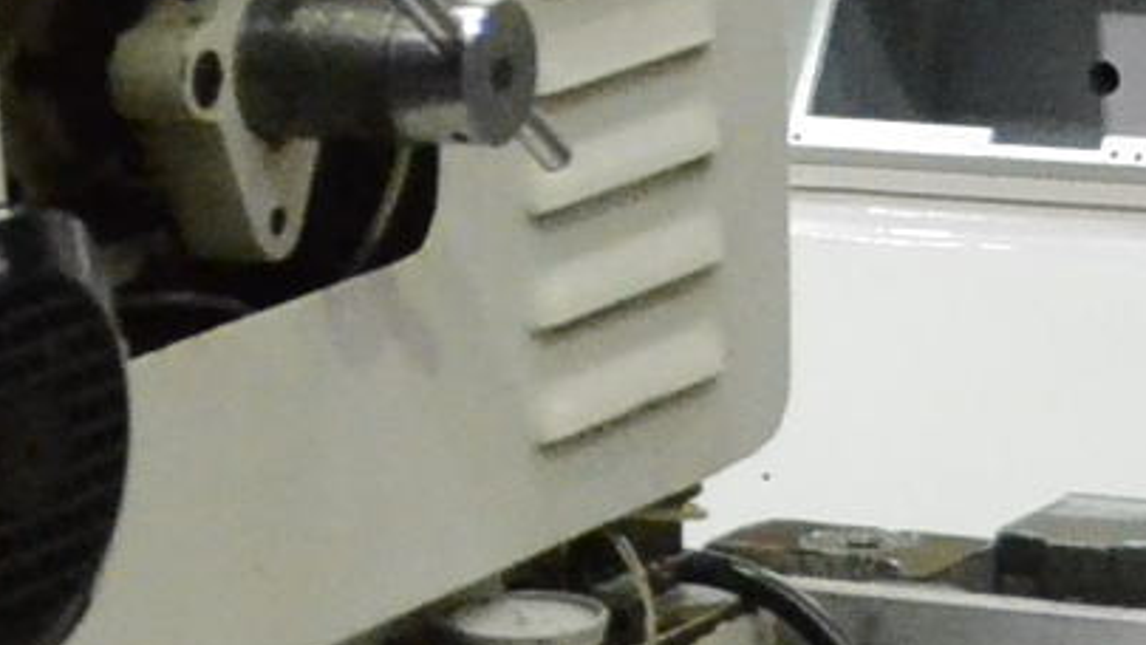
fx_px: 6960
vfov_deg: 5.3
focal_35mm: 229
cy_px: 775
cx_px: -665
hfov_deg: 9.1
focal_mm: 24
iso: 6400
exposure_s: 1/200
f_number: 3.8
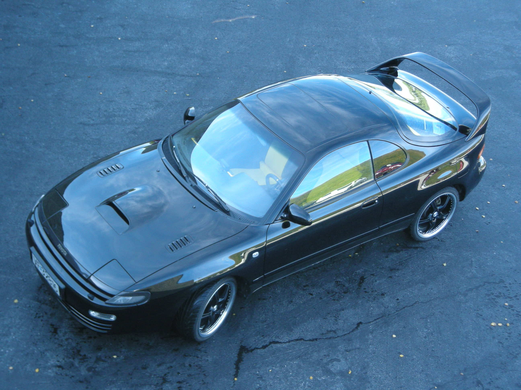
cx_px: 260
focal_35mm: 68
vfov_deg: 21.6
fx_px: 1023
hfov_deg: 28.6
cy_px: 195
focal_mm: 11
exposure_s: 1/59.8
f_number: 3.7
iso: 123
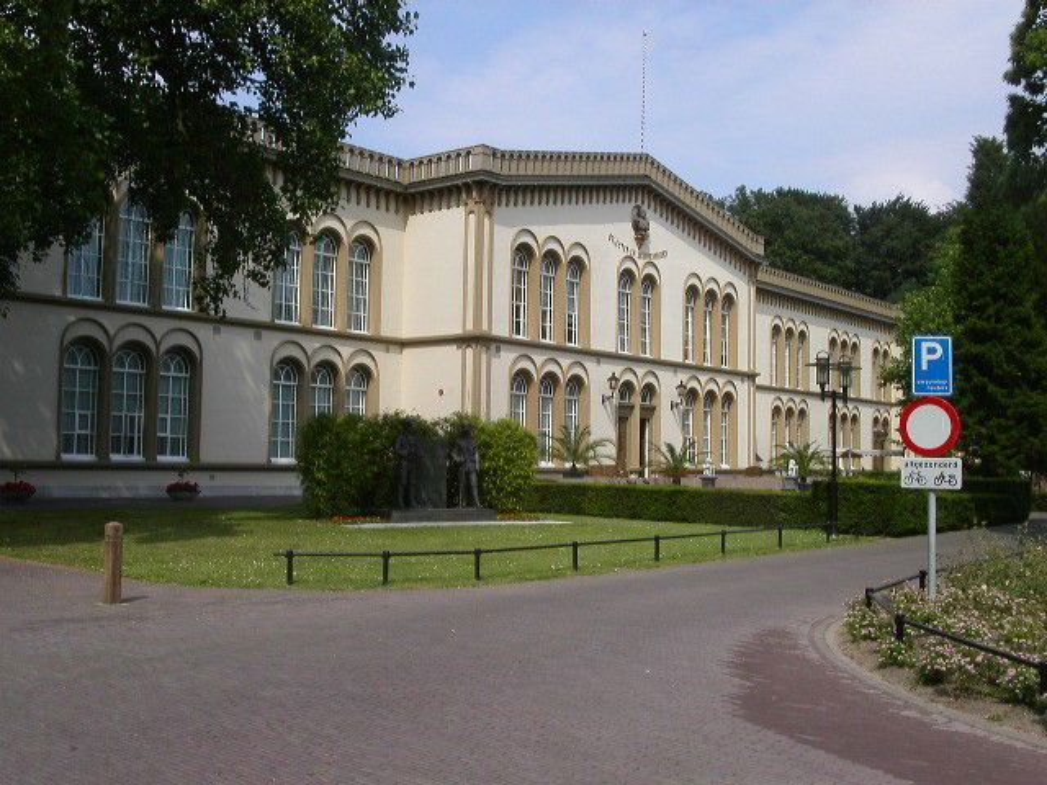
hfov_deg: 49.0
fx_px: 1149
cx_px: 524
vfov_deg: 37.7
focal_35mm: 38
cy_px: 392
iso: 100
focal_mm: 7.8
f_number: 8
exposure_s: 1/350
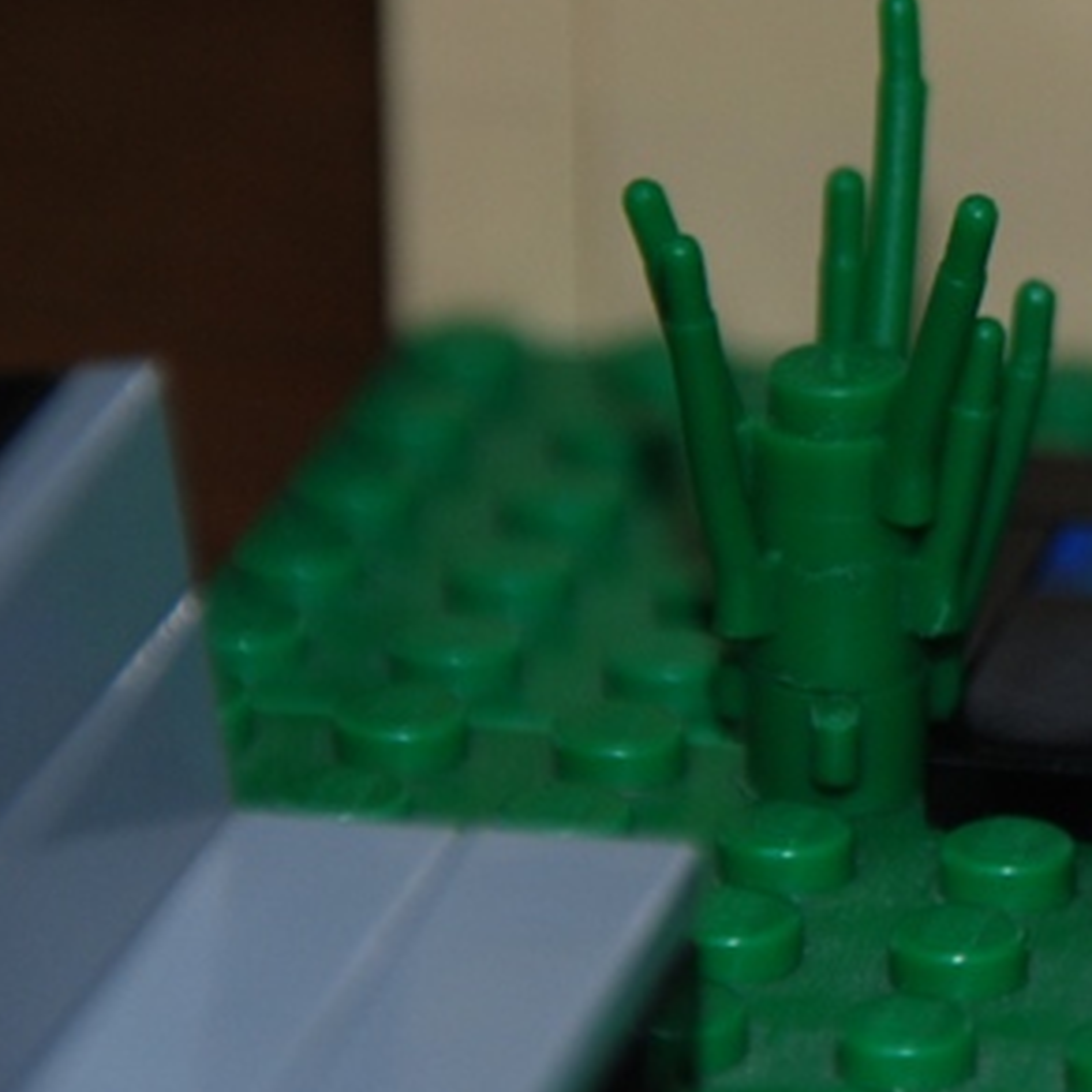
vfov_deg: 2.5
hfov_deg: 2.5
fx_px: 24948
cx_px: 1458
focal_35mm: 699
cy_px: 430
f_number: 6.3
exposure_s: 1/60
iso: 400
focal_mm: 200
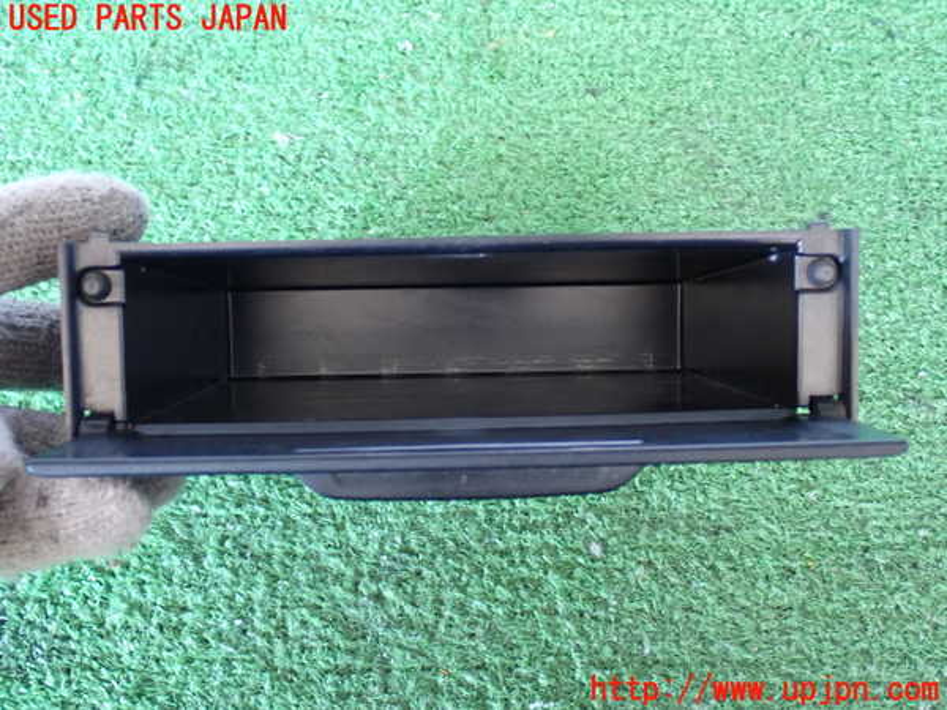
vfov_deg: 32.9
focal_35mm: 44
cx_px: 474
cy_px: 355
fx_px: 1204
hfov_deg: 42.9
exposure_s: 1/20
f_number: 2.9
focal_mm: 7.84
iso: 800
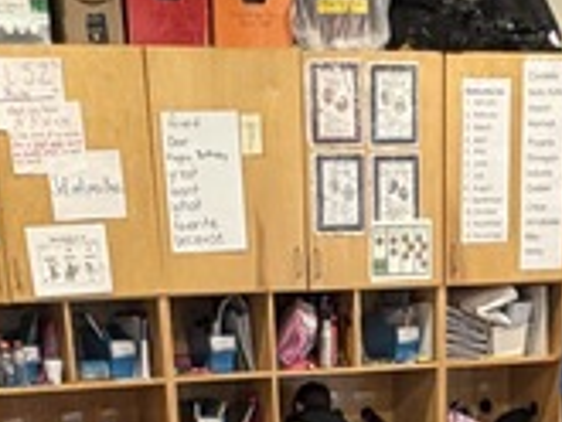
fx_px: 1413
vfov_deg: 12.7
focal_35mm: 87
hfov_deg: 22.5
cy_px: 1048
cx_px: 337
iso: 320
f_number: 2.2
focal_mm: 2.22
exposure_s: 1/60
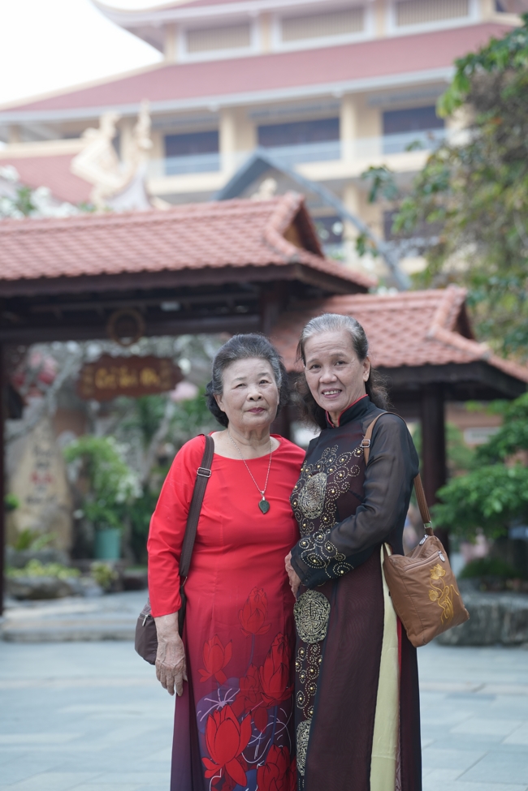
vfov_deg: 27.7
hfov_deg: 18.7
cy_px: 396
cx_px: 264
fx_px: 1606
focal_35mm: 73
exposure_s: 1/250
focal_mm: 73
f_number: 2.8
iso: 500
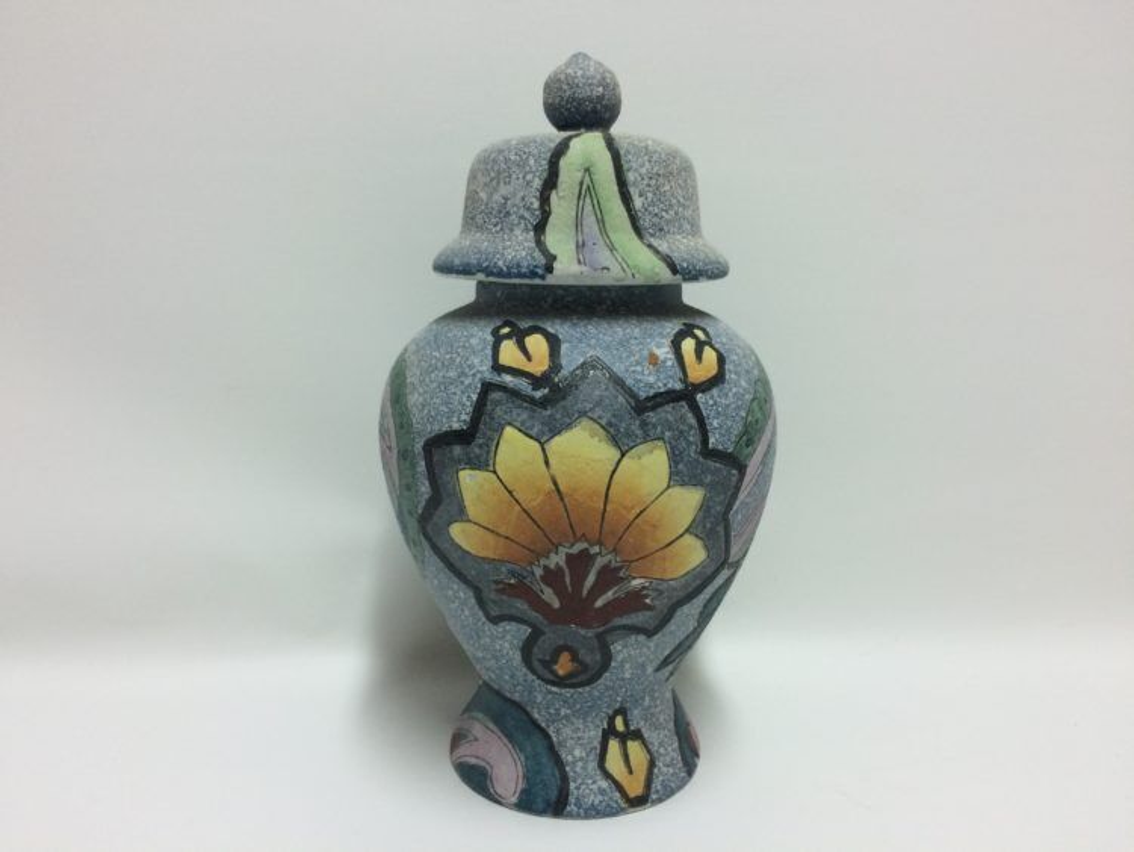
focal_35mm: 29
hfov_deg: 61.6
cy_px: 426
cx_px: 567
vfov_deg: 48.3
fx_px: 950
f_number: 2.2
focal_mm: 4.15
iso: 64
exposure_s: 1/33
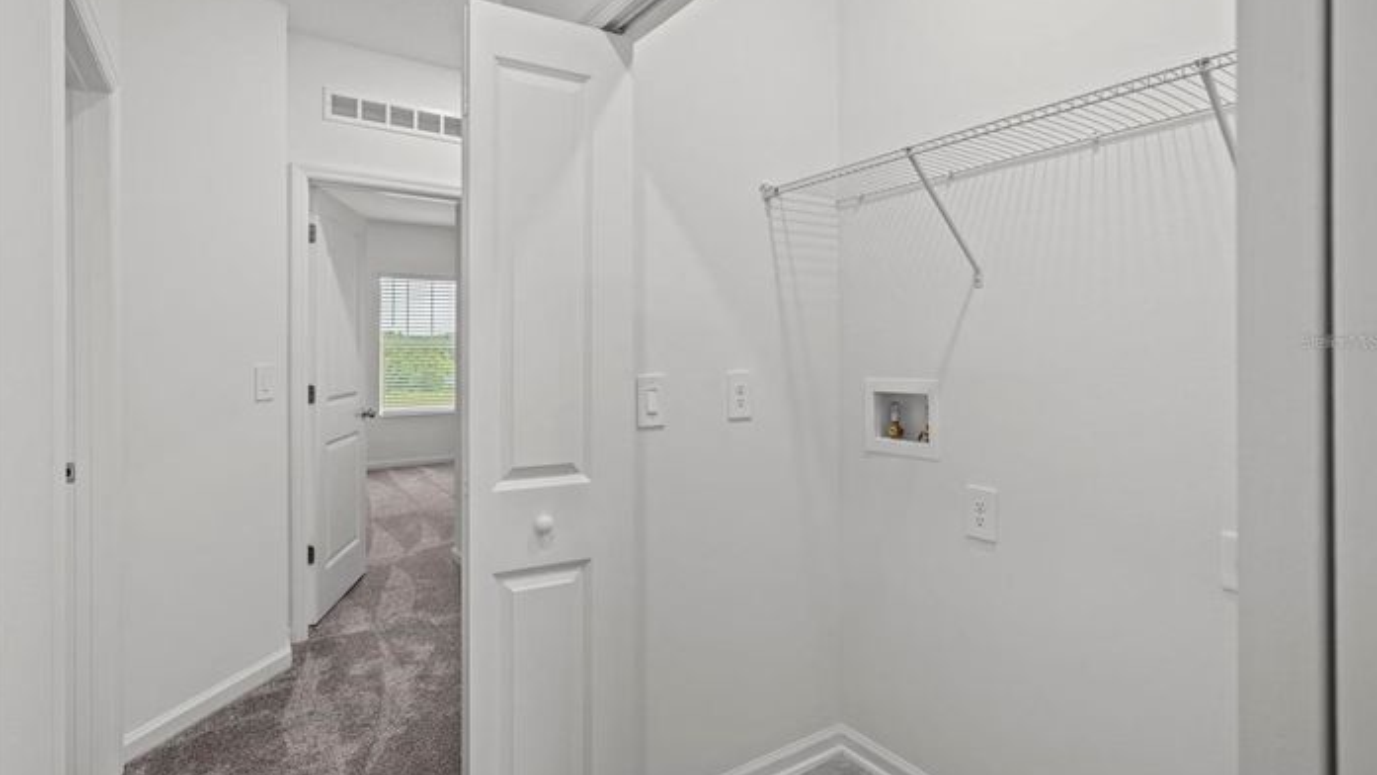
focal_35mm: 18
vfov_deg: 60.8
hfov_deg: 92.7
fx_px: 657
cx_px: 687
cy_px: 341
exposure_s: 1/2
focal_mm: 17
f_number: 7.1
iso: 320
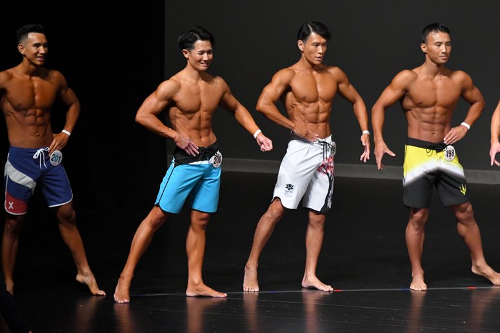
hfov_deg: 6.5
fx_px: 4373
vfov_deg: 4.4
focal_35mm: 315
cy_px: 166
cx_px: 250
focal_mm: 210
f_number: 5.6
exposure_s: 1/400
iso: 5000
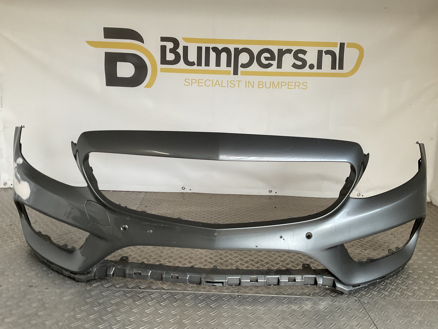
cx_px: 219
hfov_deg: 61.7
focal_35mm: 29
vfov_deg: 48.2
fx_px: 367
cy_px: 164
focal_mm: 3
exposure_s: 1/50
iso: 64
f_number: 1.8
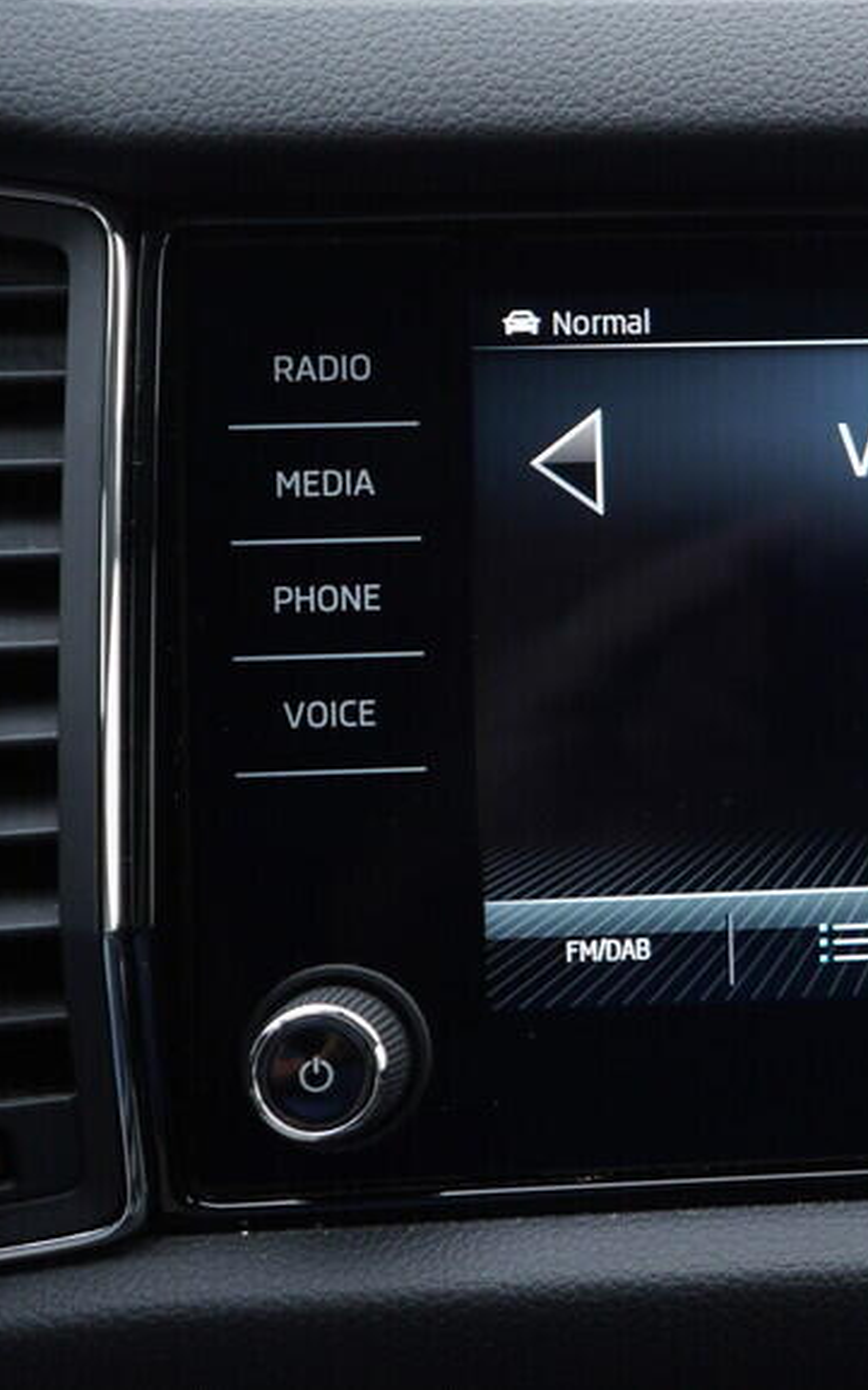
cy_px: 571
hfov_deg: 18.6
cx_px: 1132
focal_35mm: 65
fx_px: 2461
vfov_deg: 31.5
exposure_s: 1/40
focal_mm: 24
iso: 160
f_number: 2.8
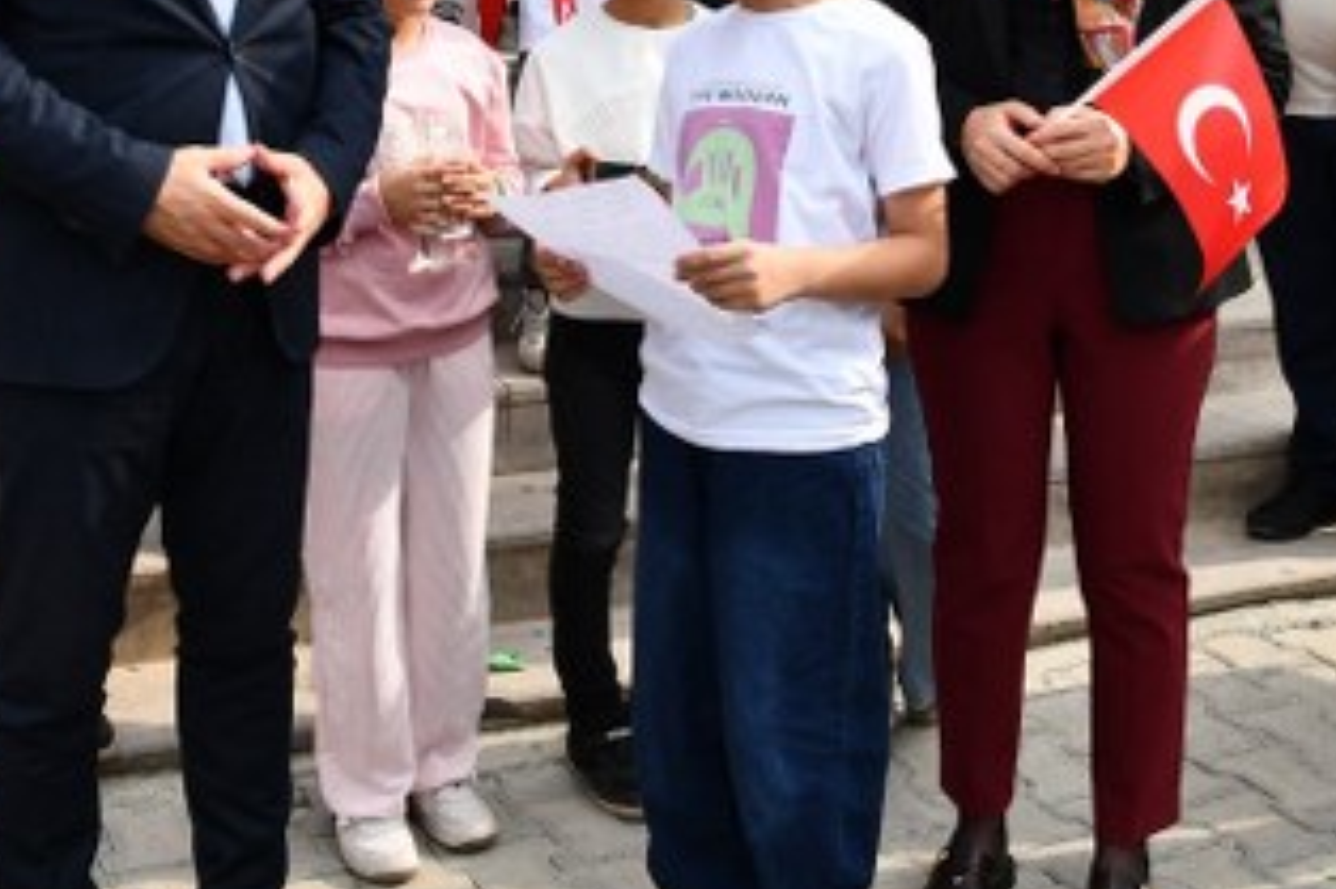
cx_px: 583
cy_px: 0
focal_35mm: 55
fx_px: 2040
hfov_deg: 36.2
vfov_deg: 23.6
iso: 200
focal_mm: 24
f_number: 7.1
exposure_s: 1/320
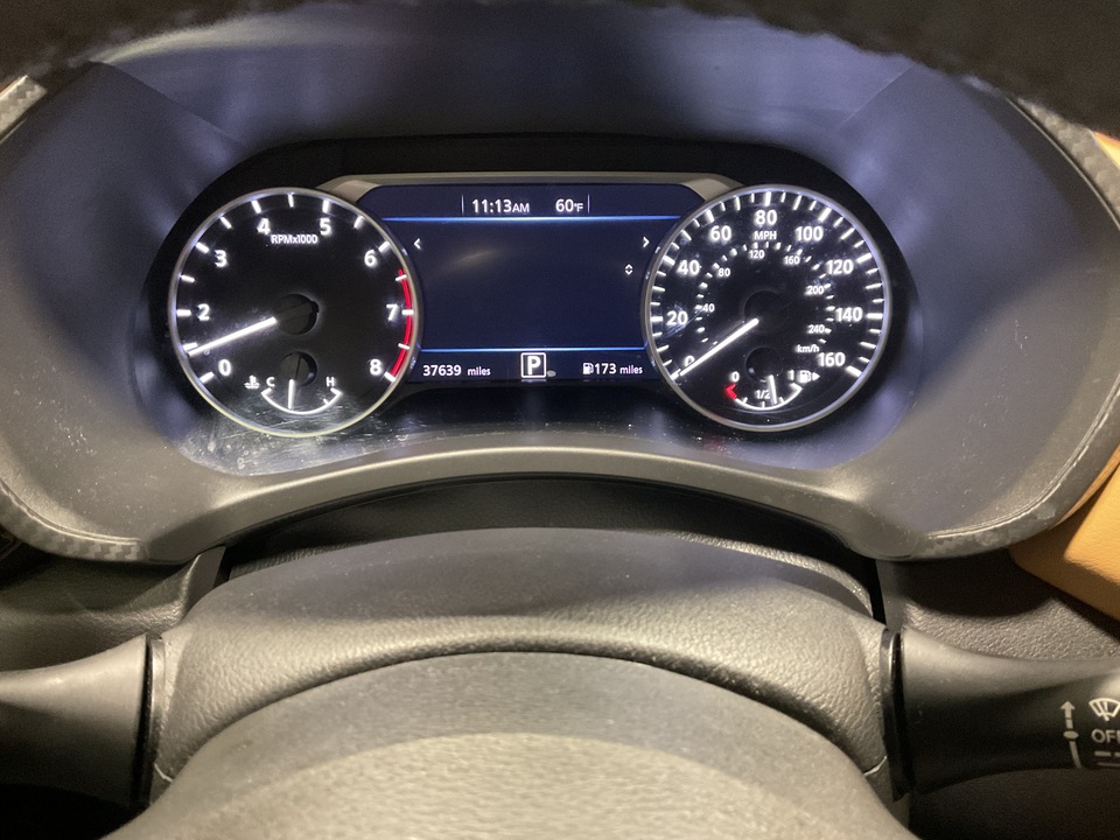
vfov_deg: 48.2
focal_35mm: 29
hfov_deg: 61.7
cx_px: 560
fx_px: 938
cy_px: 420
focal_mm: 3
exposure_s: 1/30
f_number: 1.8
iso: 400
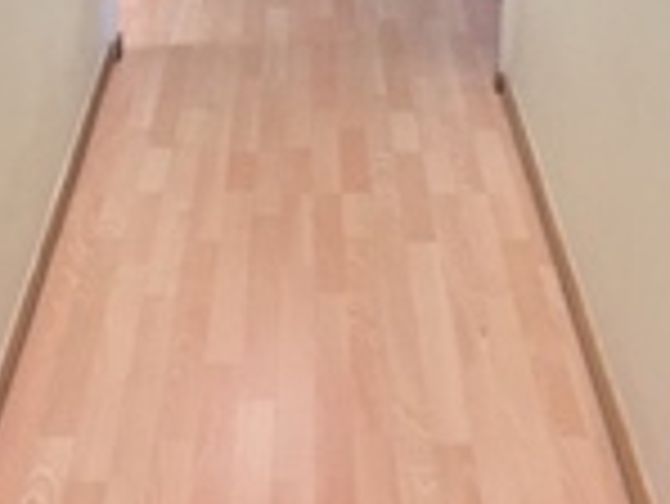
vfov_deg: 17.2
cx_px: 342
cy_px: -238
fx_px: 1511
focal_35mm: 78
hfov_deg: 25.0
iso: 32
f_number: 2.2
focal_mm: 4.15
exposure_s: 1/17
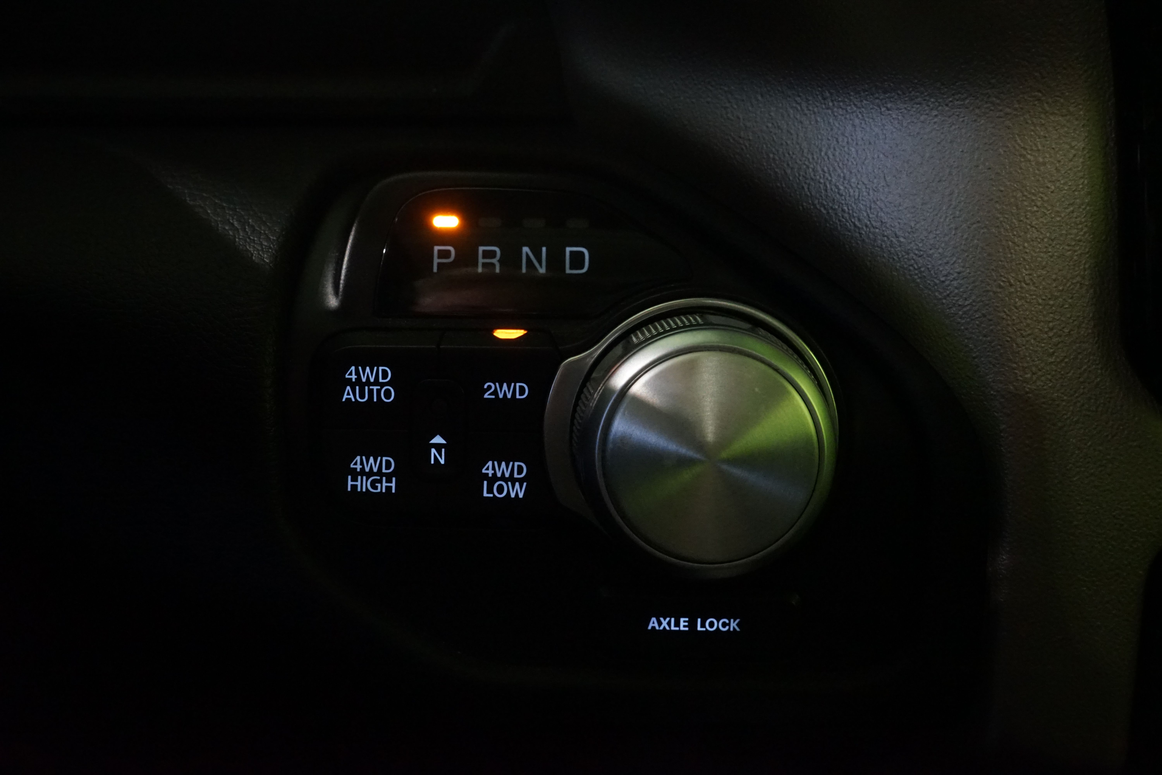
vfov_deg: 42.3
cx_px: 581
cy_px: 388
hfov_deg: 60.3
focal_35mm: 31
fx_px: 1001
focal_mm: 31
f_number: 11
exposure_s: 1/15
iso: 6400
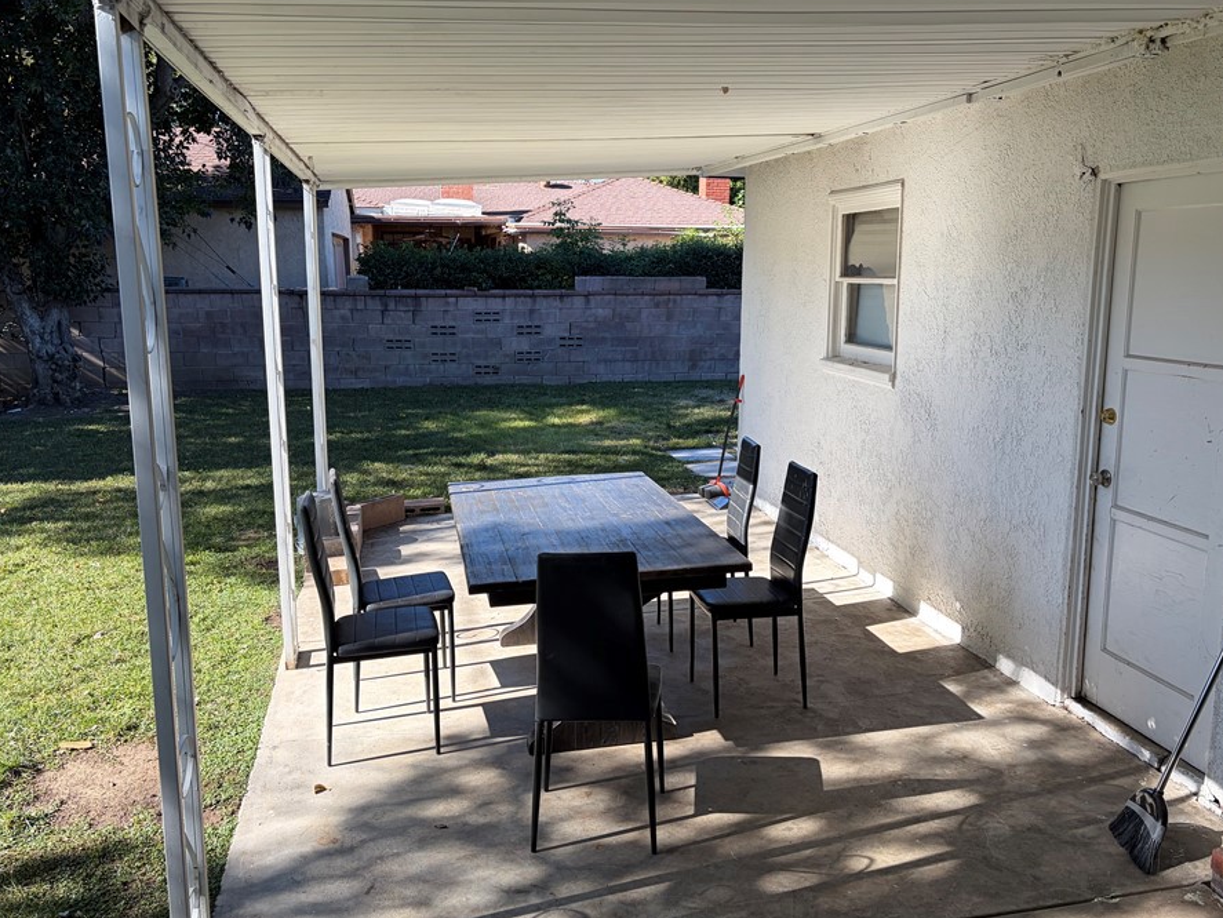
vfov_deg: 46.8
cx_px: 626
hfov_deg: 59.9
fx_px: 1060
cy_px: 441
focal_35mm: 30
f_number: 1.6
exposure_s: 1/791
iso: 50
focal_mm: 5.96
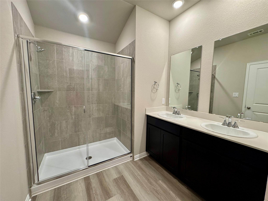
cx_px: 134
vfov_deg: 85.7
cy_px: 100
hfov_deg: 102.1
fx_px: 108
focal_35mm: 14
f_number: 2.2
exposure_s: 1/120
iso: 320
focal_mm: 2.22
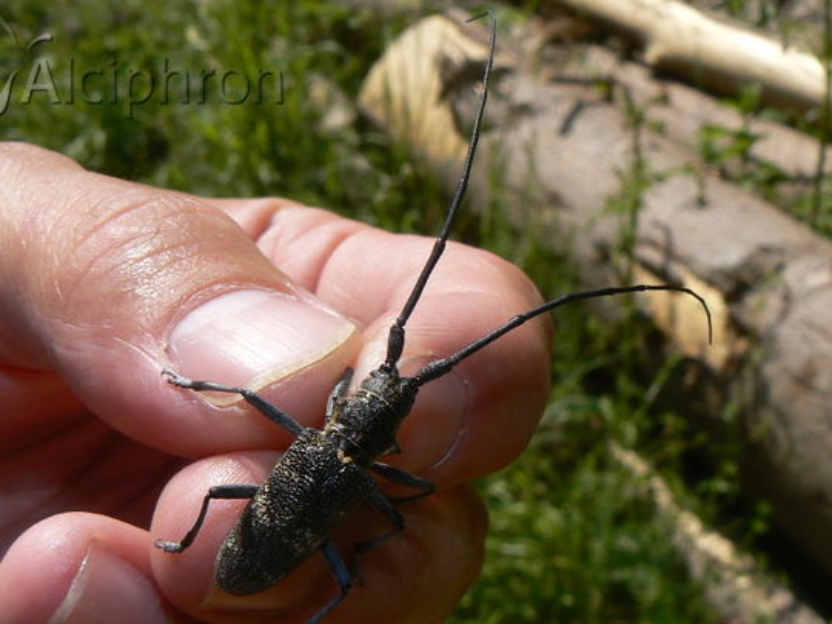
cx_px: 414
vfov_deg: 35.9
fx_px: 961
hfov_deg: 46.8
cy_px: 341
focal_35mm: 40
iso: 80
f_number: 7.1
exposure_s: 1/400
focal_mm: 6
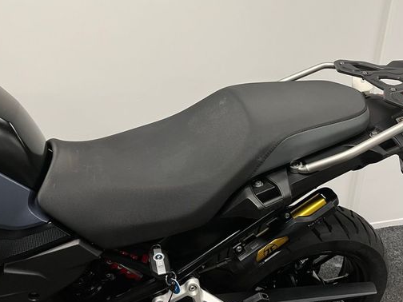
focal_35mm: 33
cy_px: 121
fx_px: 384
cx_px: 245
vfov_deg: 42.7
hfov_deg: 54.9
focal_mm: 5.1
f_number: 1.6
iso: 80
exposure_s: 1/50
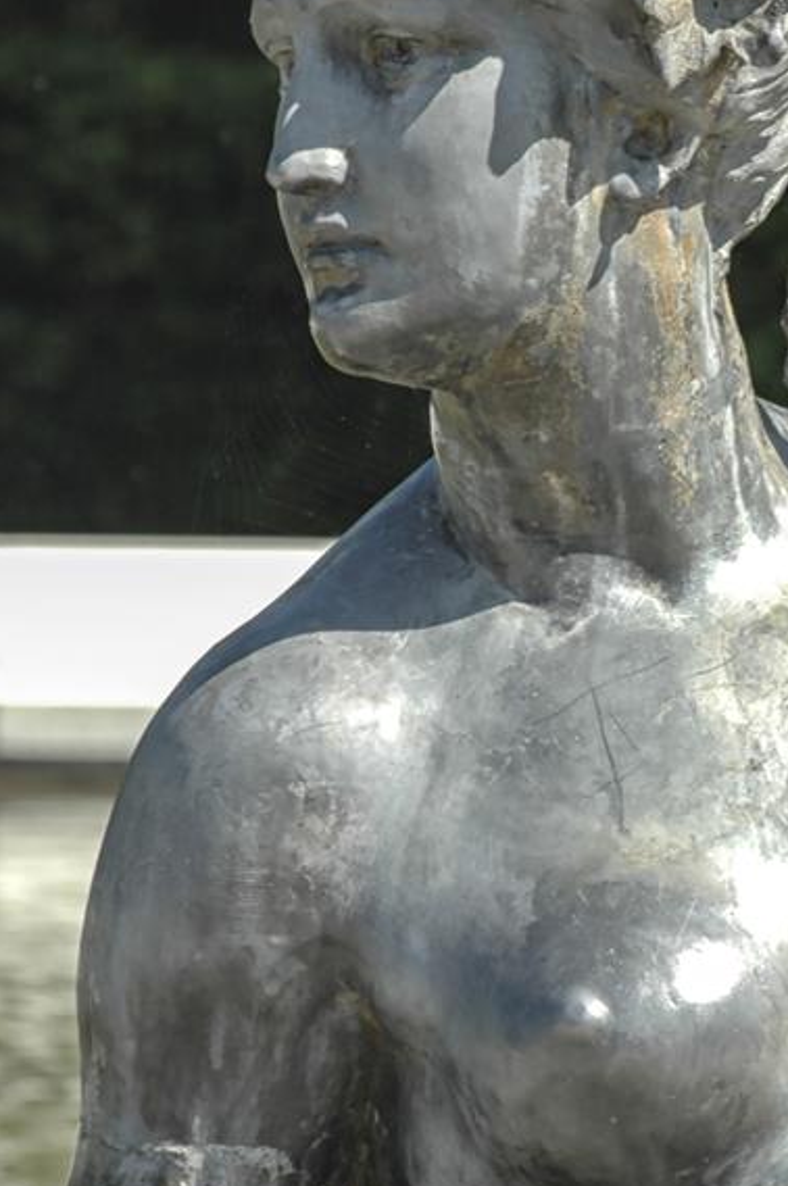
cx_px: 707
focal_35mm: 626
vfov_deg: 3.3
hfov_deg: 2.2
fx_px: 20602
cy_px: 540
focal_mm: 220
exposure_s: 1/200
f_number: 11
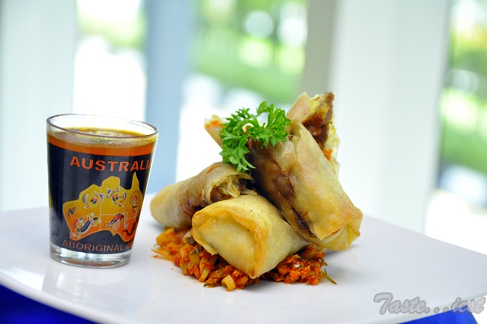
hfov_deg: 17.1
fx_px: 1622
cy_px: 162
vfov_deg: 11.4
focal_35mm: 120
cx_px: 244
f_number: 5.3
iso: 800
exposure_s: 1/100
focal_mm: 80
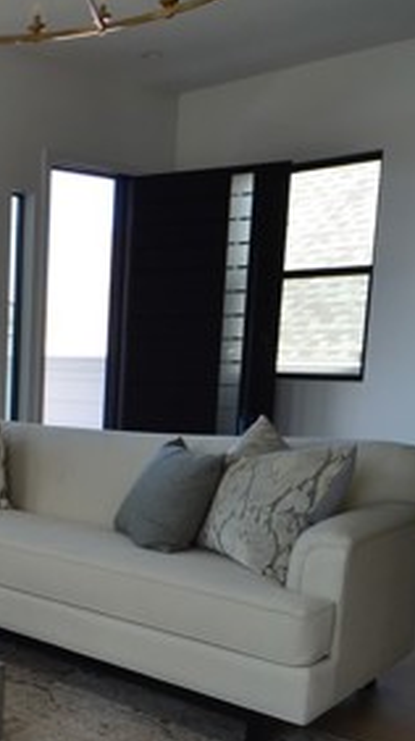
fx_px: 769
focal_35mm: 39
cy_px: 468
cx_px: -278
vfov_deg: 50.9
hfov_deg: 22.1
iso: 320
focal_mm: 11
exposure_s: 1/40
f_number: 11
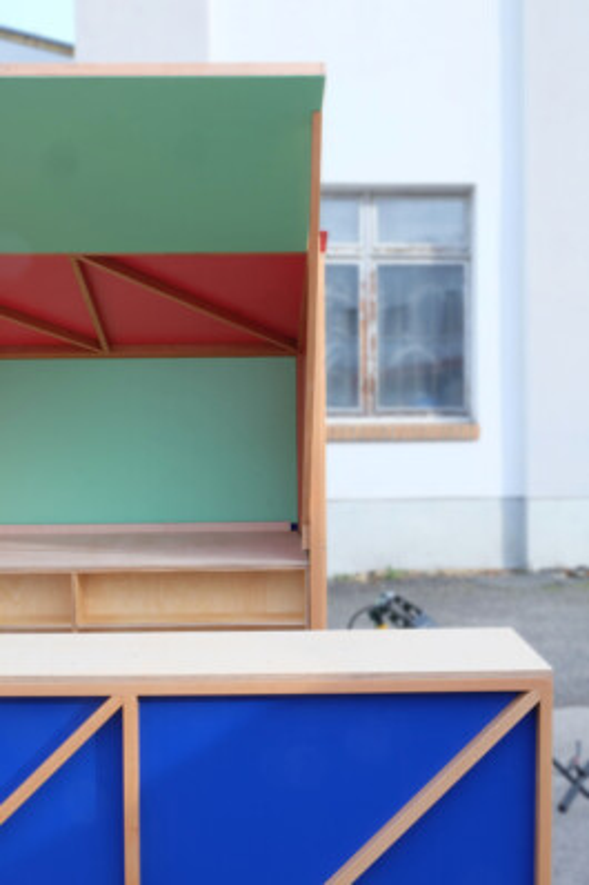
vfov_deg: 44.5
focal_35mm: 44
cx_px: 294
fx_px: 1081
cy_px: 442
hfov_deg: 30.5
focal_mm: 29.5
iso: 400
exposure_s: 1/15
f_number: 20
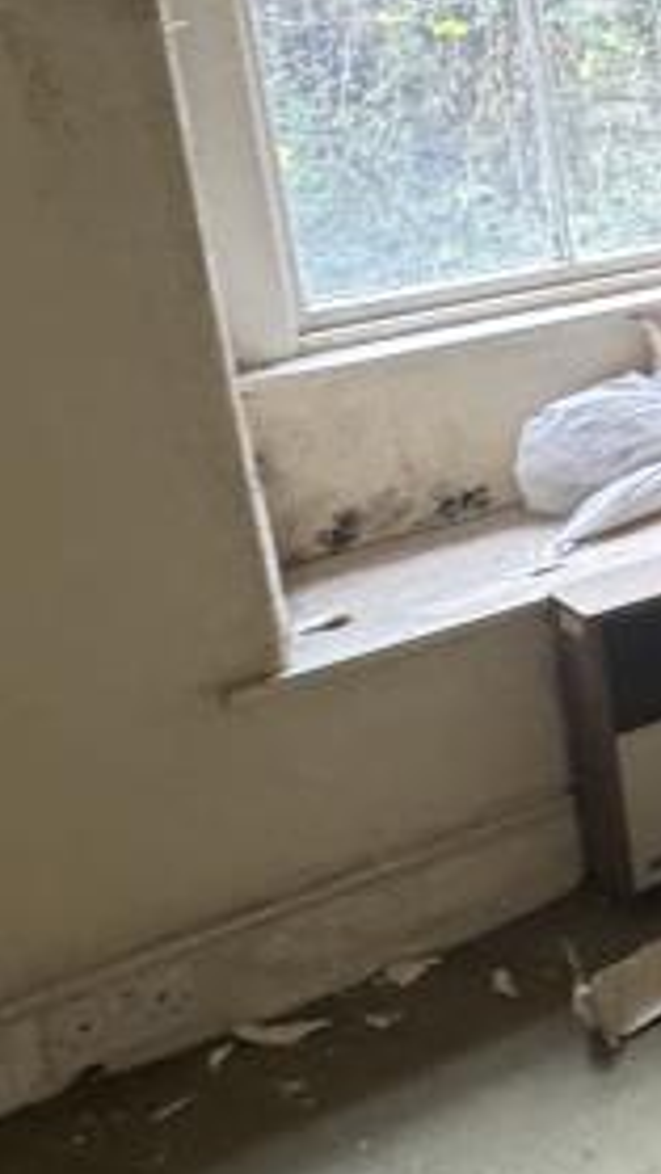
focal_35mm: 56
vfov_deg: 36.1
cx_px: 1478
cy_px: 257
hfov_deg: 15.2
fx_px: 1744
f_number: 2.2
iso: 320
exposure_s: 1/71
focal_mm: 2.22
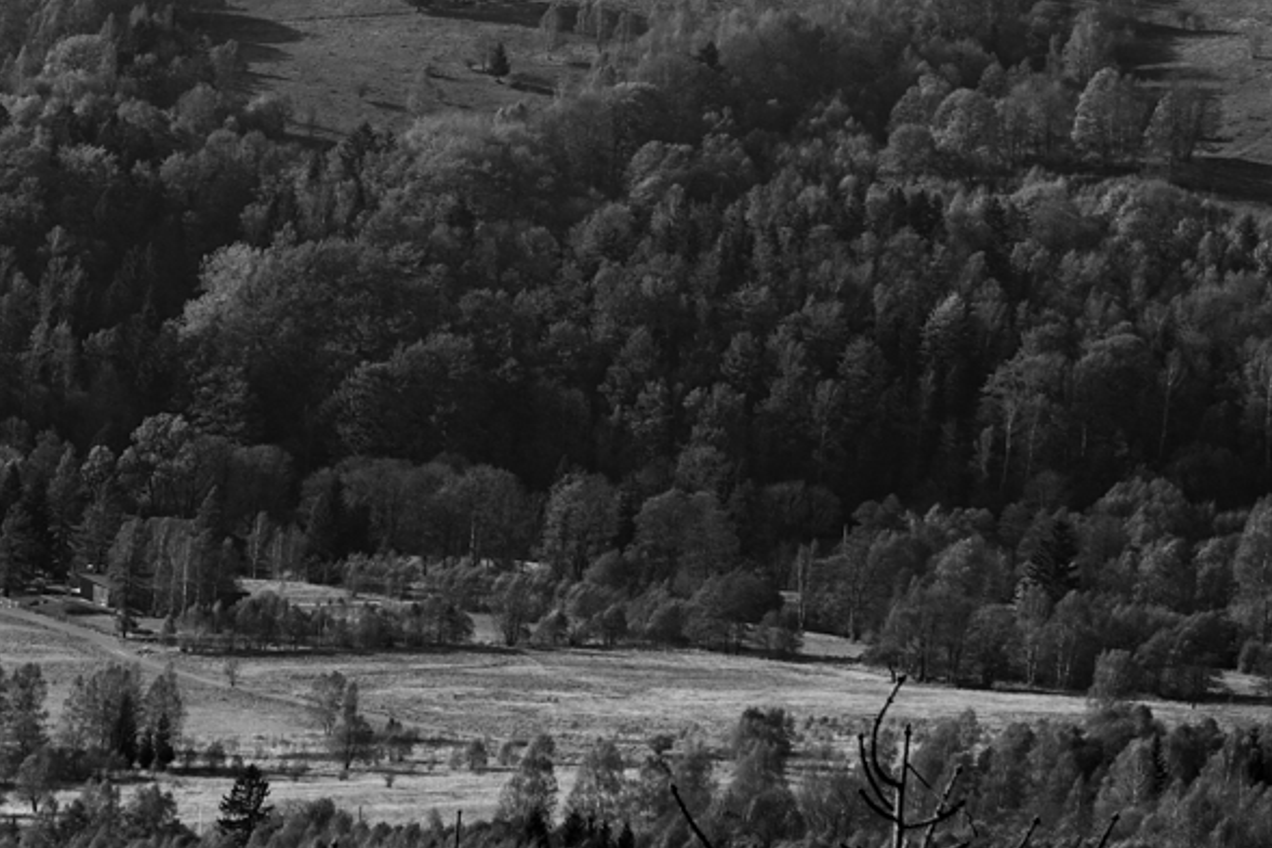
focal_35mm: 340
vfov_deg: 4.0
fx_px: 12012
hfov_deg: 6.1
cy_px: 176
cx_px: 413
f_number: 9
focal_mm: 72
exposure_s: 1/200
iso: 125
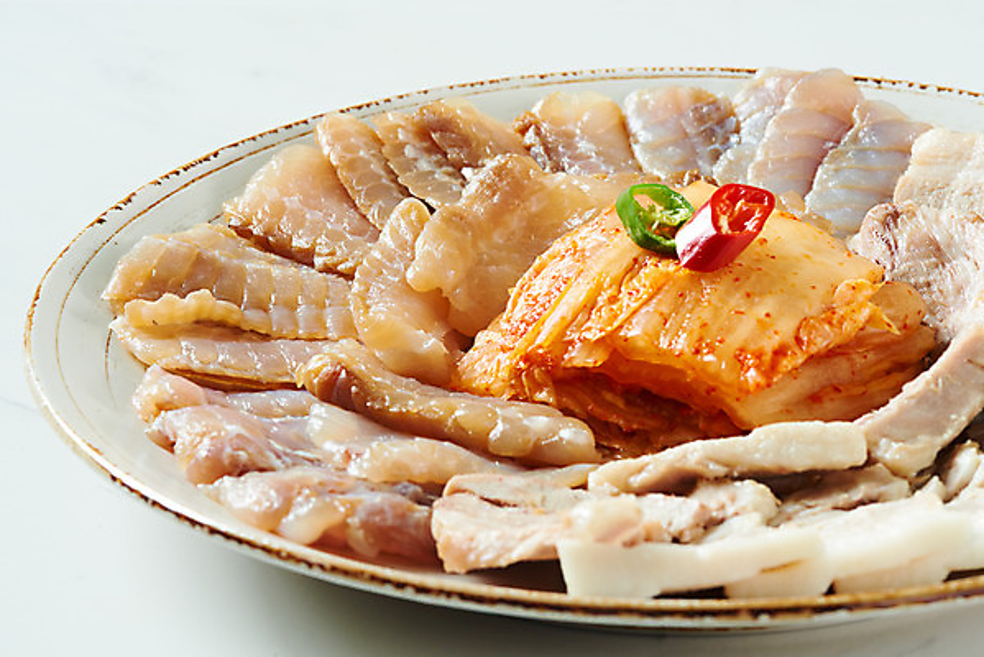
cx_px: 492
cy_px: 328
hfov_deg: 19.4
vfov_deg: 13.1
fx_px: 2871
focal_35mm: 105
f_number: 22
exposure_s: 1/125
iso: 250
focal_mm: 105
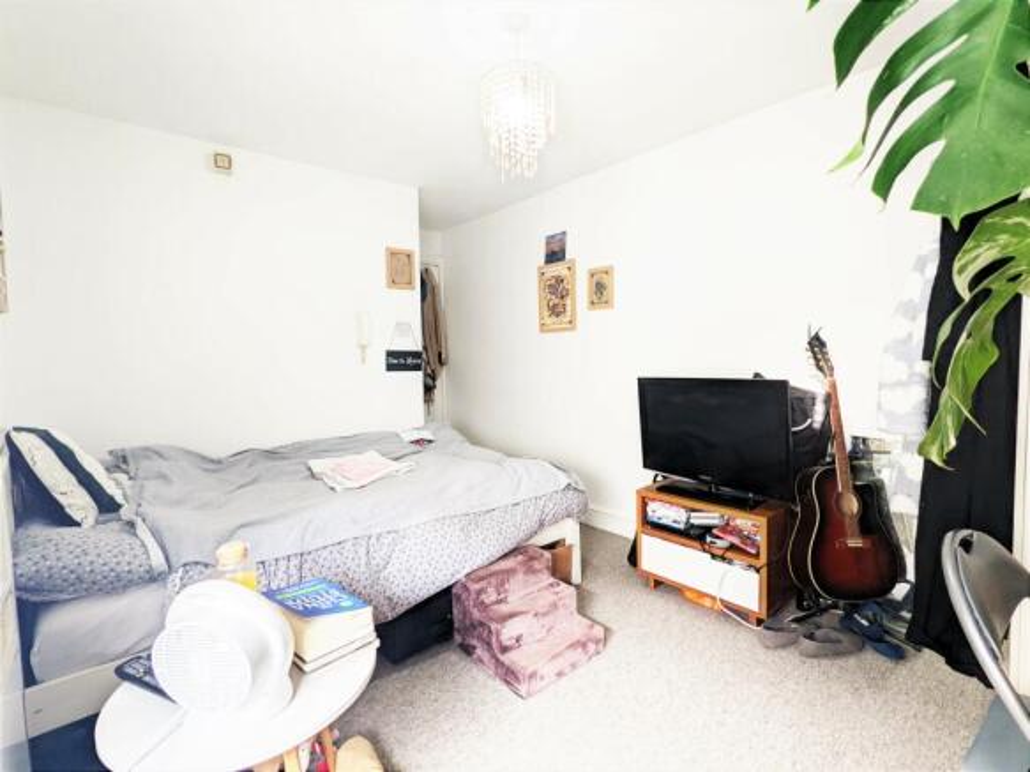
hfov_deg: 94.5
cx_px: 515
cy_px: 386
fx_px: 476
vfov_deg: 78.1
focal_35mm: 16
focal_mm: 2.22
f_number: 2.2
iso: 33
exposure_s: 1/23.8
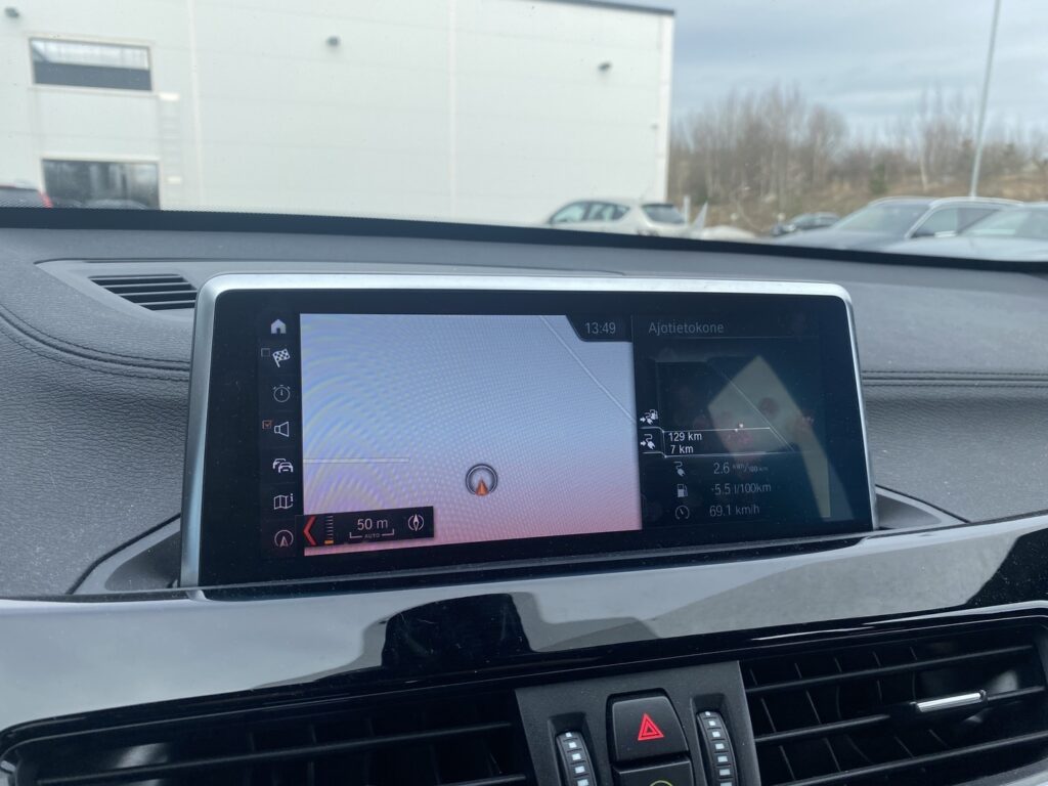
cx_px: 524
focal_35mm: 26
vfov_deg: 53.1
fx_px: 787
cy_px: 393
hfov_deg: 67.3
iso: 32
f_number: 1.8
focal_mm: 4.25
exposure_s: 1/706
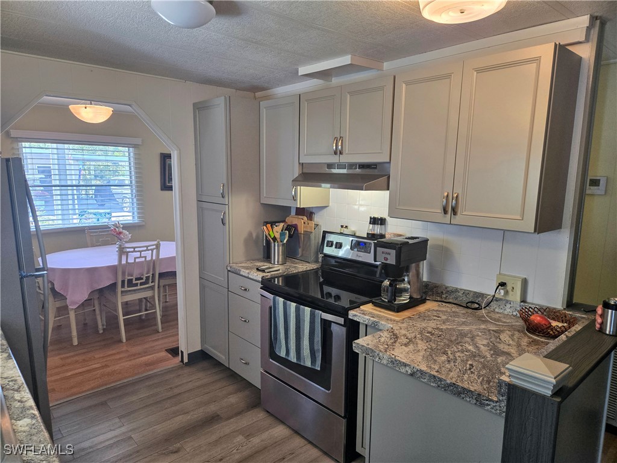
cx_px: 308
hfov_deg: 73.9
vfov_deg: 58.9
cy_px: 232
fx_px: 410
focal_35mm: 23
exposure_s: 1/120
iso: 125
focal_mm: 5.4
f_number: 1.8
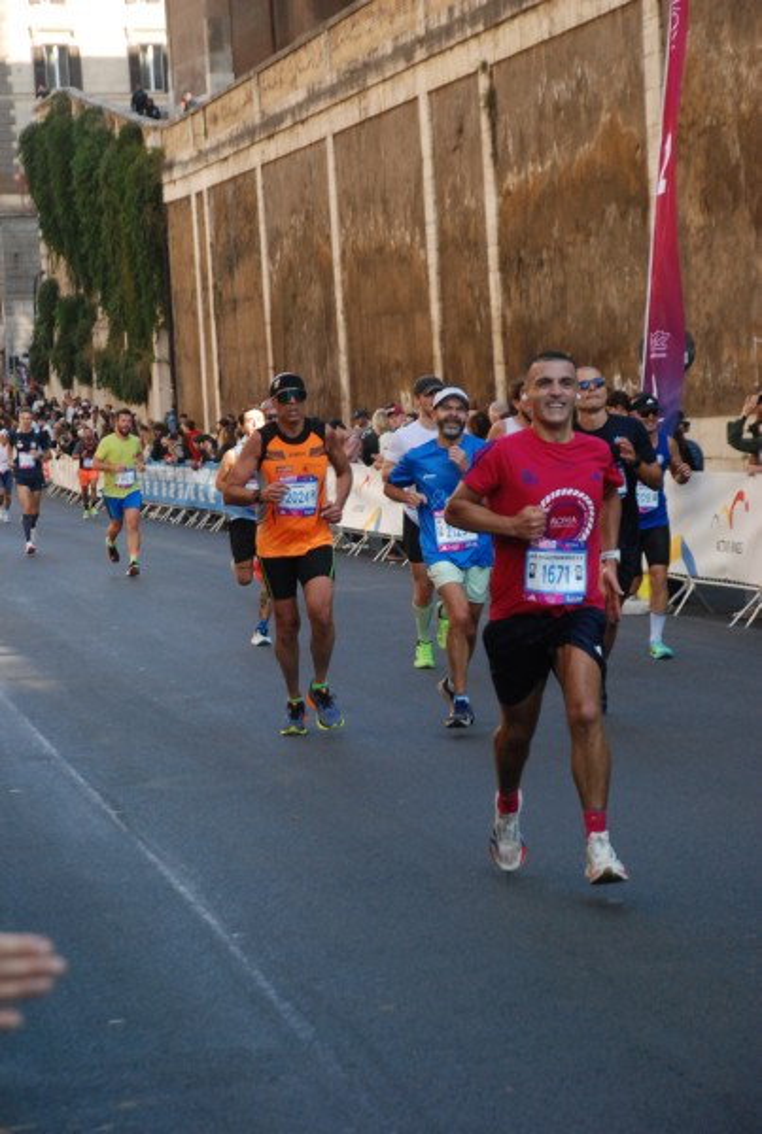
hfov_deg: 11.5
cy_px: 567
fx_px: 3790
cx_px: 381
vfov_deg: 17.0
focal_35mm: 120
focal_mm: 80
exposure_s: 1/640
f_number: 5.6
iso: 1000
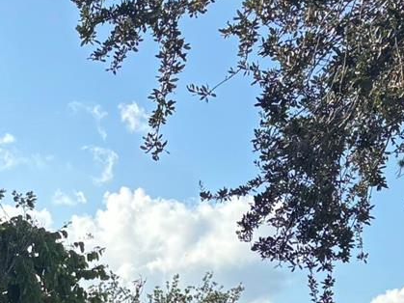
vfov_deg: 11.2
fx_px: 1482
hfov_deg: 15.4
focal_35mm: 127
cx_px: 46
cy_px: 458
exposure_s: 1/1362
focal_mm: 5.96
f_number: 1.6
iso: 50
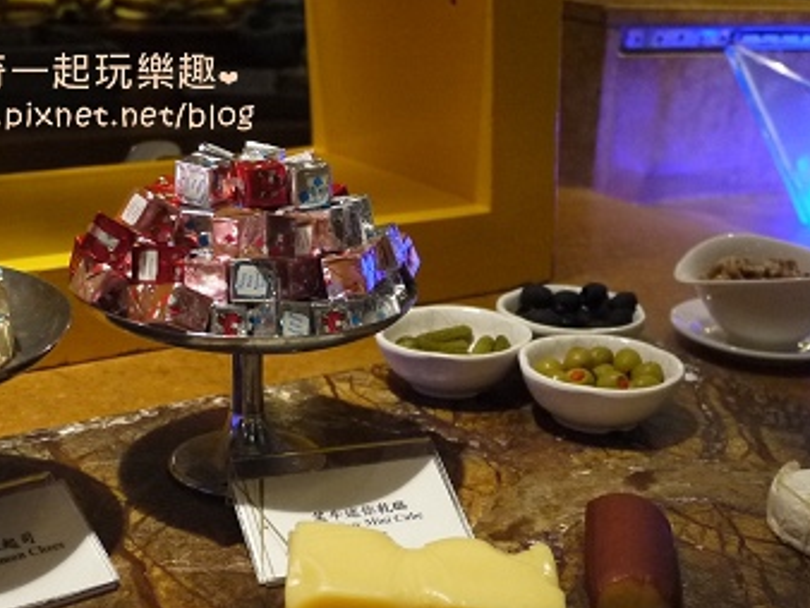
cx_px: 482
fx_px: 1241
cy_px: 515
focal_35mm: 53
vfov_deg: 26.9
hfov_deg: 36.0
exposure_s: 1/60
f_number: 2.5
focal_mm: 14
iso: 800
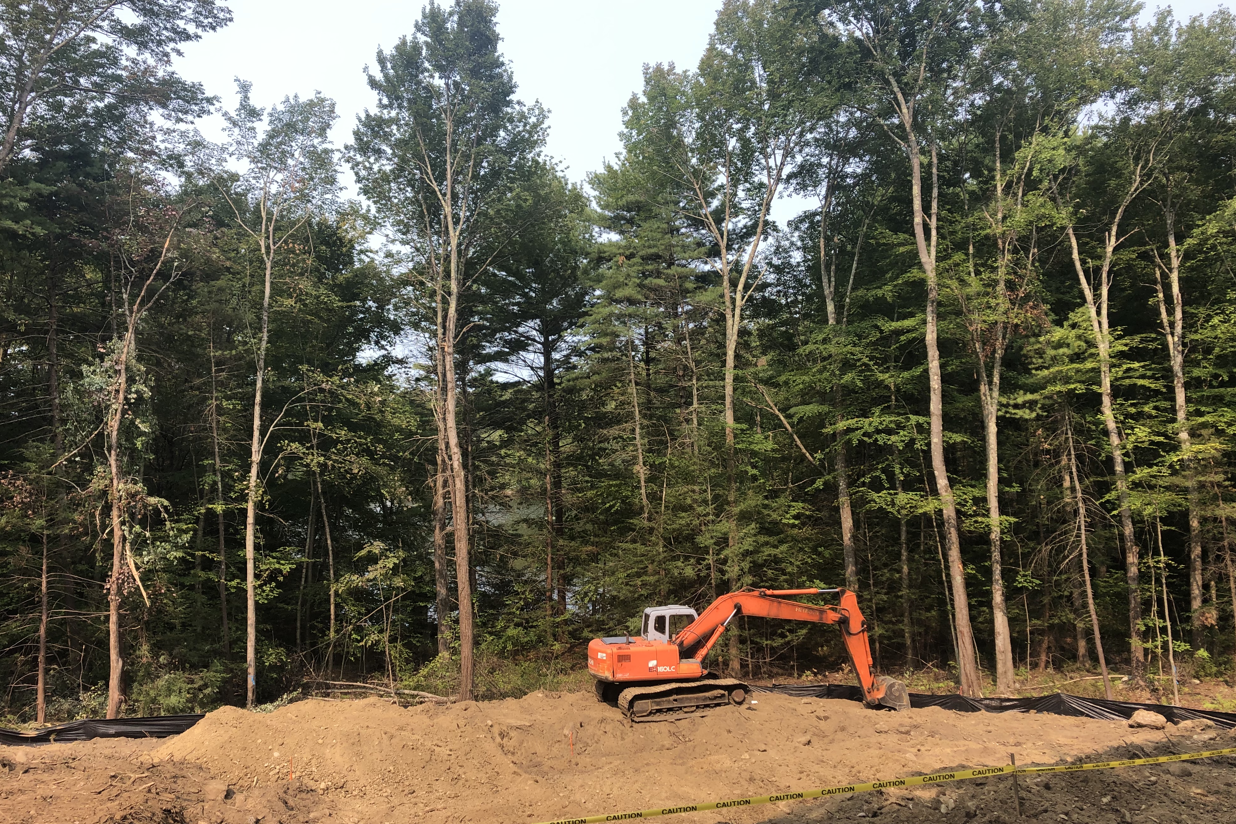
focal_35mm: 30
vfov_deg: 43.6
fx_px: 1030
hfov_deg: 61.9
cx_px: 604
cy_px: 410
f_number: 1.8
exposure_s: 1/676
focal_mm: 3.99
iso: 20
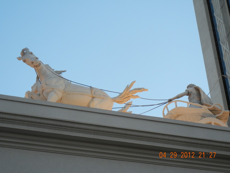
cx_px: 115
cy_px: 86
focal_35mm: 89
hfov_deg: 22.0
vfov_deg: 16.6
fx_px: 591
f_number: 4.4
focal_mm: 16
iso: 400
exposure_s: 1/49.6
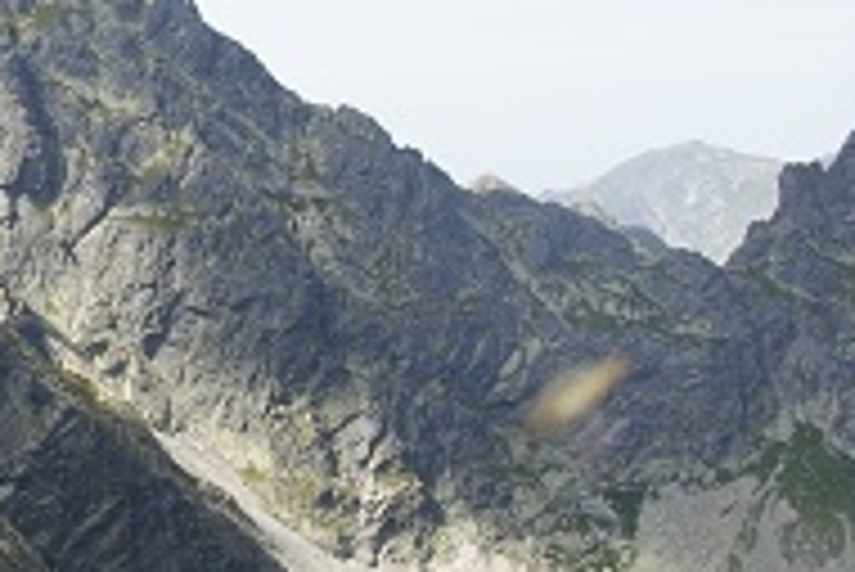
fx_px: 2709
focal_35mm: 114
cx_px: -202
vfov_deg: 12.0
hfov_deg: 17.0
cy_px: 153
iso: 100
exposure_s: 1/125
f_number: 6.3
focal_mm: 18
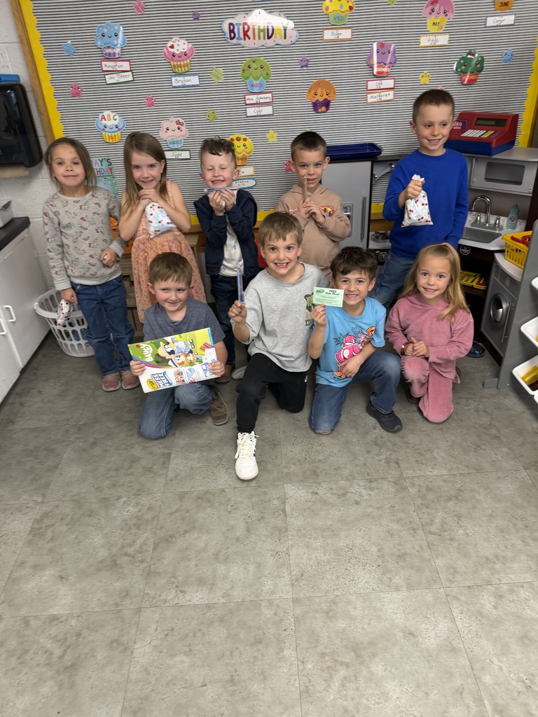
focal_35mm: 24
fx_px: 497
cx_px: 269
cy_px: 358
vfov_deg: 71.6
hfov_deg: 56.8
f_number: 1.78
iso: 125
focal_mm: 6.76
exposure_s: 1/60
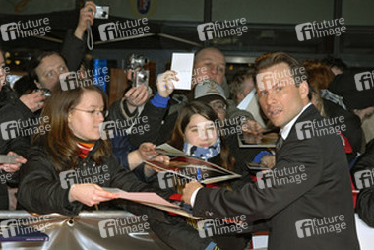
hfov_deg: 22.1
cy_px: 103
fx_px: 956
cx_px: 195
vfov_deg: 14.9
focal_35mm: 92
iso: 400
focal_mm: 52
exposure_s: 1/125
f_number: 5.6
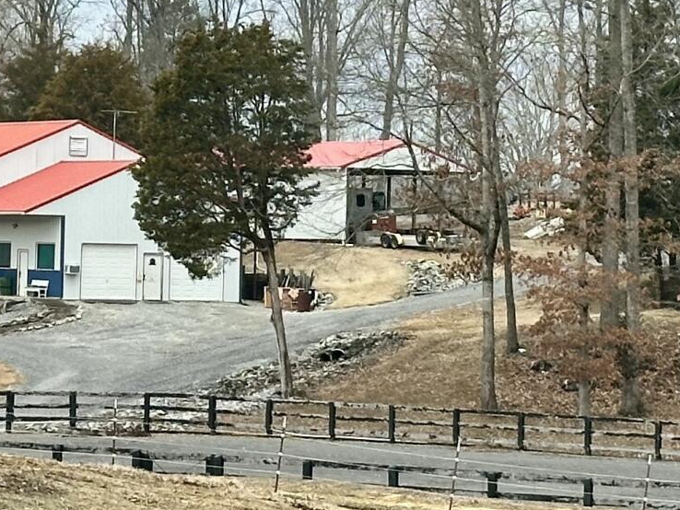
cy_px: 188
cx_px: 285
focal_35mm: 195
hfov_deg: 10.1
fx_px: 3832
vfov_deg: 7.6
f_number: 1.78
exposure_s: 1/1497
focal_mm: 6.86
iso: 64
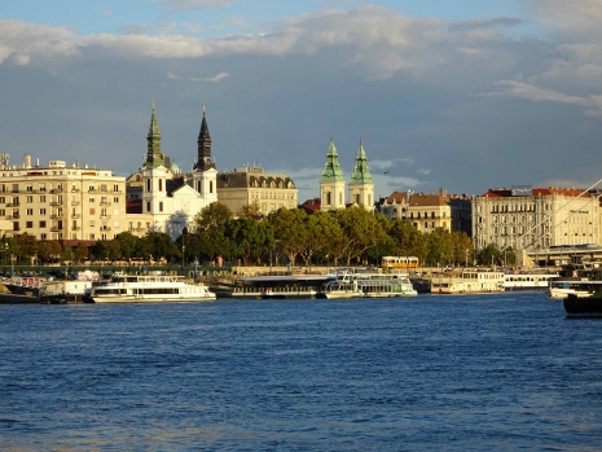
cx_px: 301
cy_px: 226
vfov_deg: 12.9
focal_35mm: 115
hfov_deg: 17.1
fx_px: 2000
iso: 80
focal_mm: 19.68
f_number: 5.6
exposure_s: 1/250
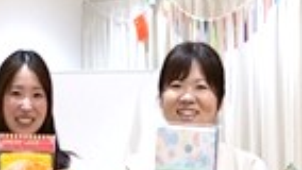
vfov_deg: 8.5
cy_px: 137
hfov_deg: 15.1
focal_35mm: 142
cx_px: 81
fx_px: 1138
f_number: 2.8
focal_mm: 30
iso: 640
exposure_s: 1/160
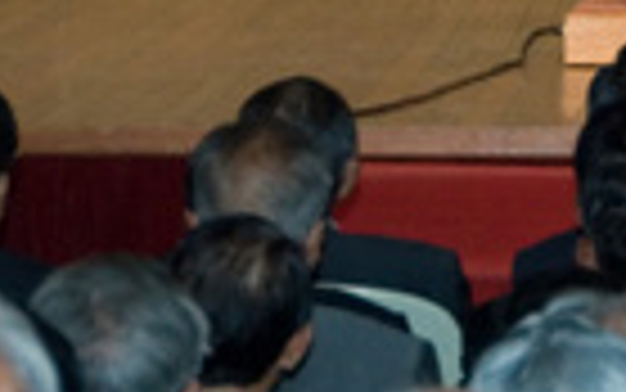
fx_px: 7212
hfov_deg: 5.0
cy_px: -444
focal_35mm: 423
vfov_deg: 3.1
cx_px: 662
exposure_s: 1/80
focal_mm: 55
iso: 400
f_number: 5.6
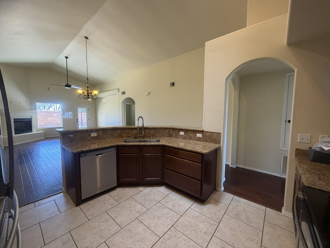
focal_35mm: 14
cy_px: 124
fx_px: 133
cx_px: 165
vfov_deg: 85.7
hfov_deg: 102.1
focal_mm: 2.22
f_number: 2.2
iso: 320
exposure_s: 1/60
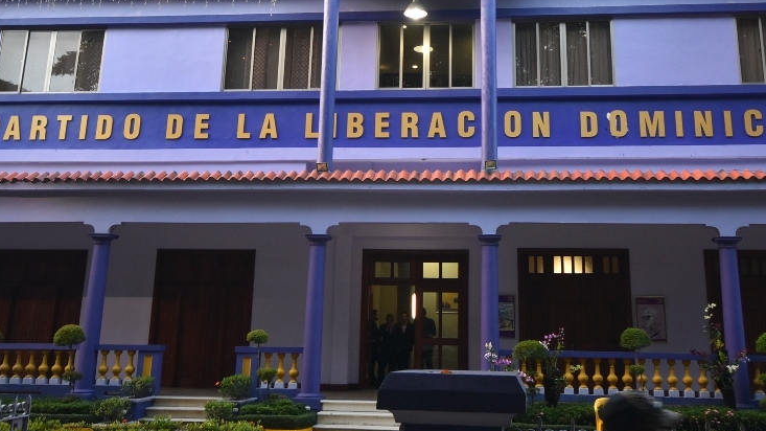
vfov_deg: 28.0
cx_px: 415
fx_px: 847
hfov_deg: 48.6
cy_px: 101
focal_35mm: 42
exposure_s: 1/40
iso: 320
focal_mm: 19
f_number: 5.6
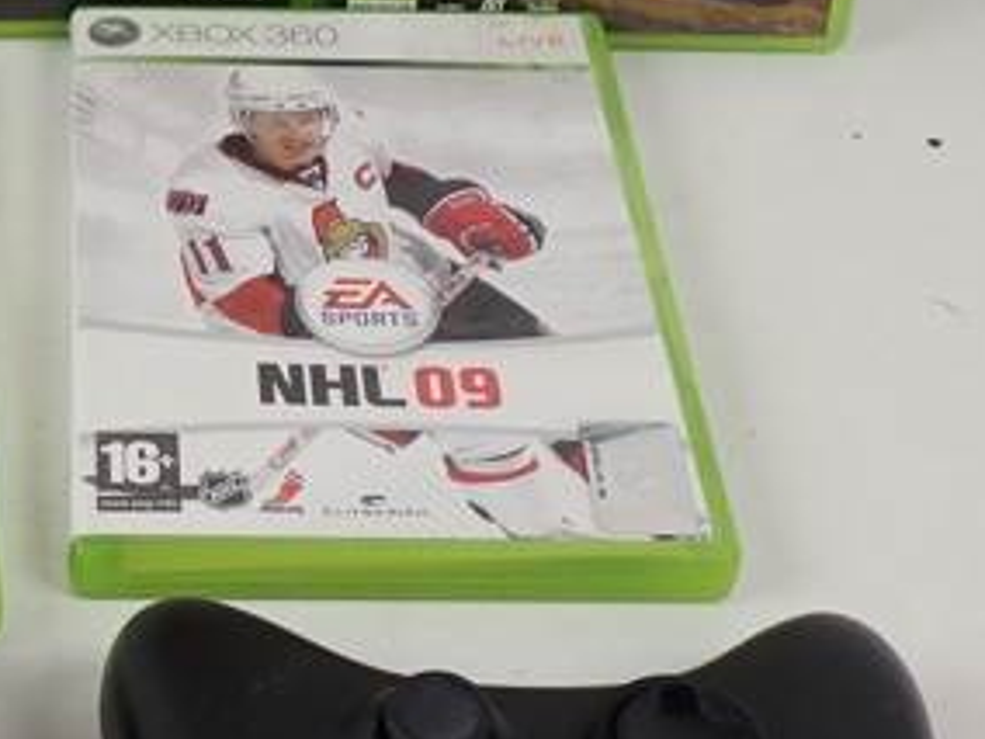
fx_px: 2561
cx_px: 90
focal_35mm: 90
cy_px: 264
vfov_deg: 16.4
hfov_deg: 21.3
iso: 200
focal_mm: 5.79
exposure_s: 1/125
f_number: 2.4
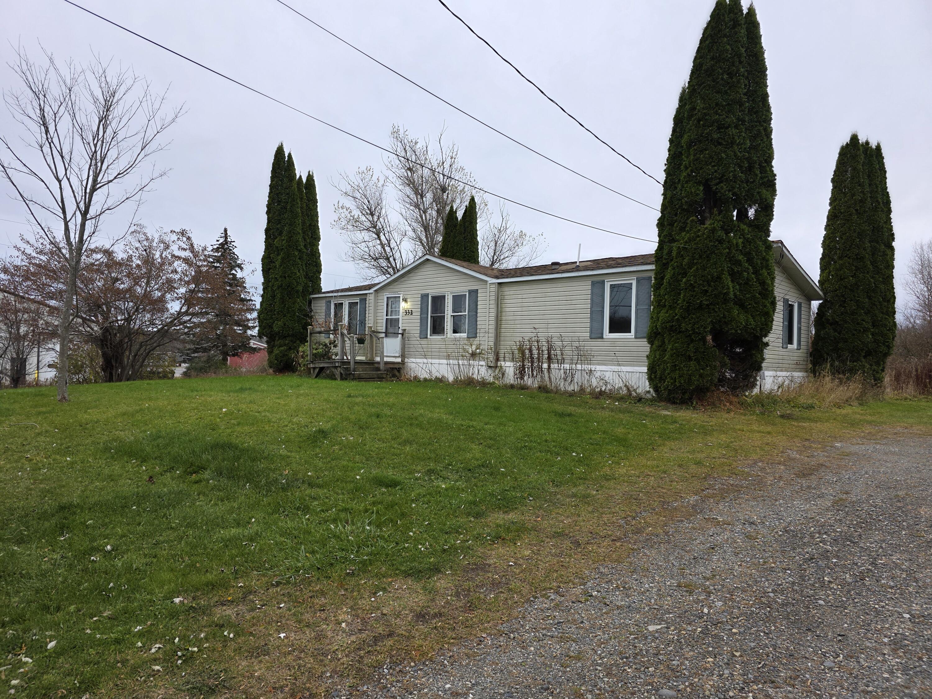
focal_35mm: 23
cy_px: 350
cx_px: 466
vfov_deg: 58.9
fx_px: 619
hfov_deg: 73.9
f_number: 1.7
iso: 40
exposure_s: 1/180
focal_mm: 6.3
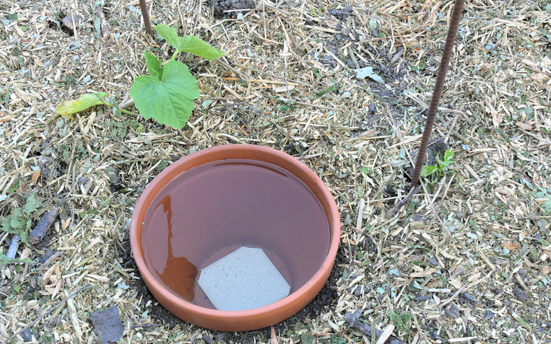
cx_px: 280
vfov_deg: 24.9
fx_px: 781
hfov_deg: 38.9
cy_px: 160
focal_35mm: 52
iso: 400
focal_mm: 24
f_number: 7.1
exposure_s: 1/160
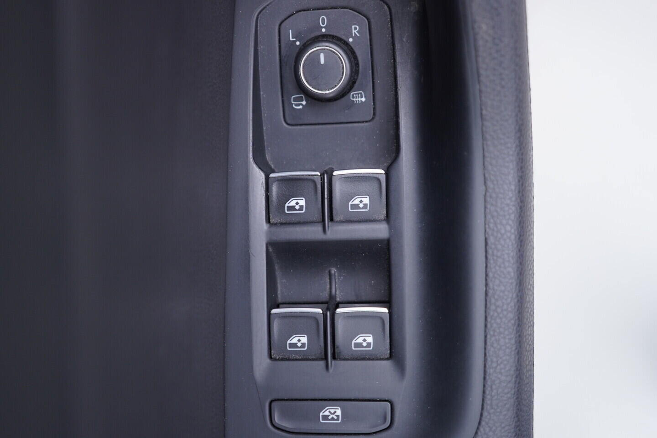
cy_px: 219
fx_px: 657
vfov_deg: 36.9
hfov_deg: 53.1
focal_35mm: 36
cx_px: 328
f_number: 2.8
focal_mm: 24
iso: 250
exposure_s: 1/40
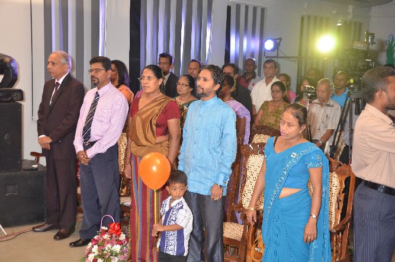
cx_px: 198
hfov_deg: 37.9
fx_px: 575
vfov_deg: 25.6
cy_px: 131
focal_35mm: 52
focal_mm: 35
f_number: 4.5
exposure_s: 1/160
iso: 1000
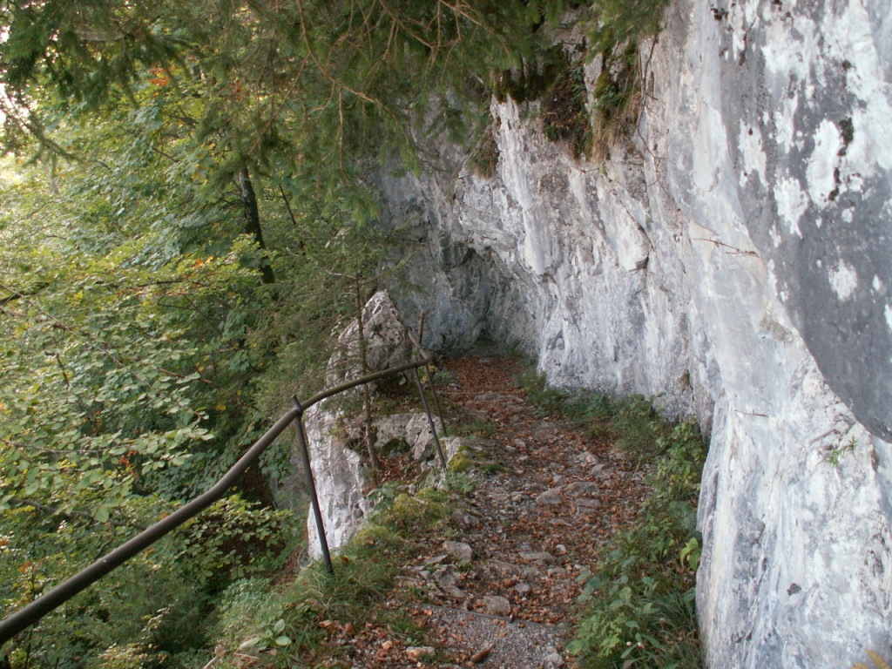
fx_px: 902
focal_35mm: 35
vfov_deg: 40.7
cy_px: 334
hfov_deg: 52.6
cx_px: 446
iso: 100
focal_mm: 5.86
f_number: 2.8
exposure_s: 1/40
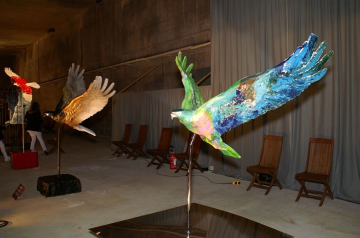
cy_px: 119
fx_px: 299
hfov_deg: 62.0
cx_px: 180
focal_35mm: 30
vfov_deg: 43.4
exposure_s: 1/60
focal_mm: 20
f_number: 4
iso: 400
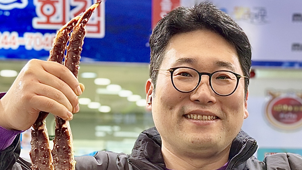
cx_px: 257
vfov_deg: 8.4
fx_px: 1145
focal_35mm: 143
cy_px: 219
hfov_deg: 14.9
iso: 125
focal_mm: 6.86
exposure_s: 1/120
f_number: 1.78
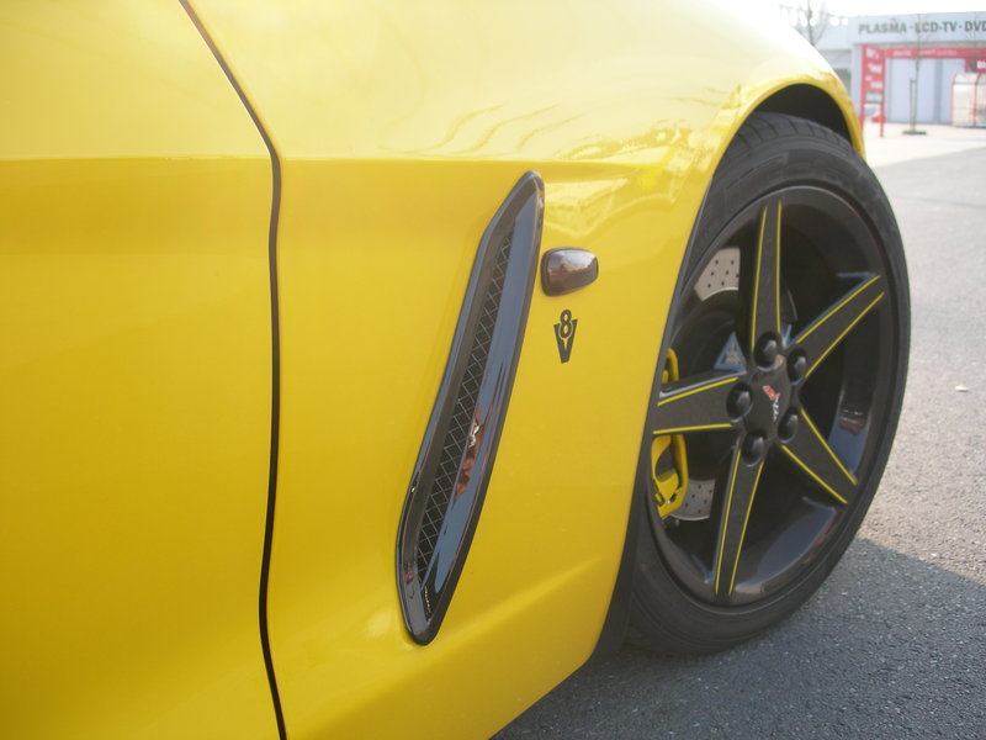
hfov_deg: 49.0
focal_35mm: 38
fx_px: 1082
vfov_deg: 37.7
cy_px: 370
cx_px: 493
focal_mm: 7.8
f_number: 2.8
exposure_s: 1/147
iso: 50
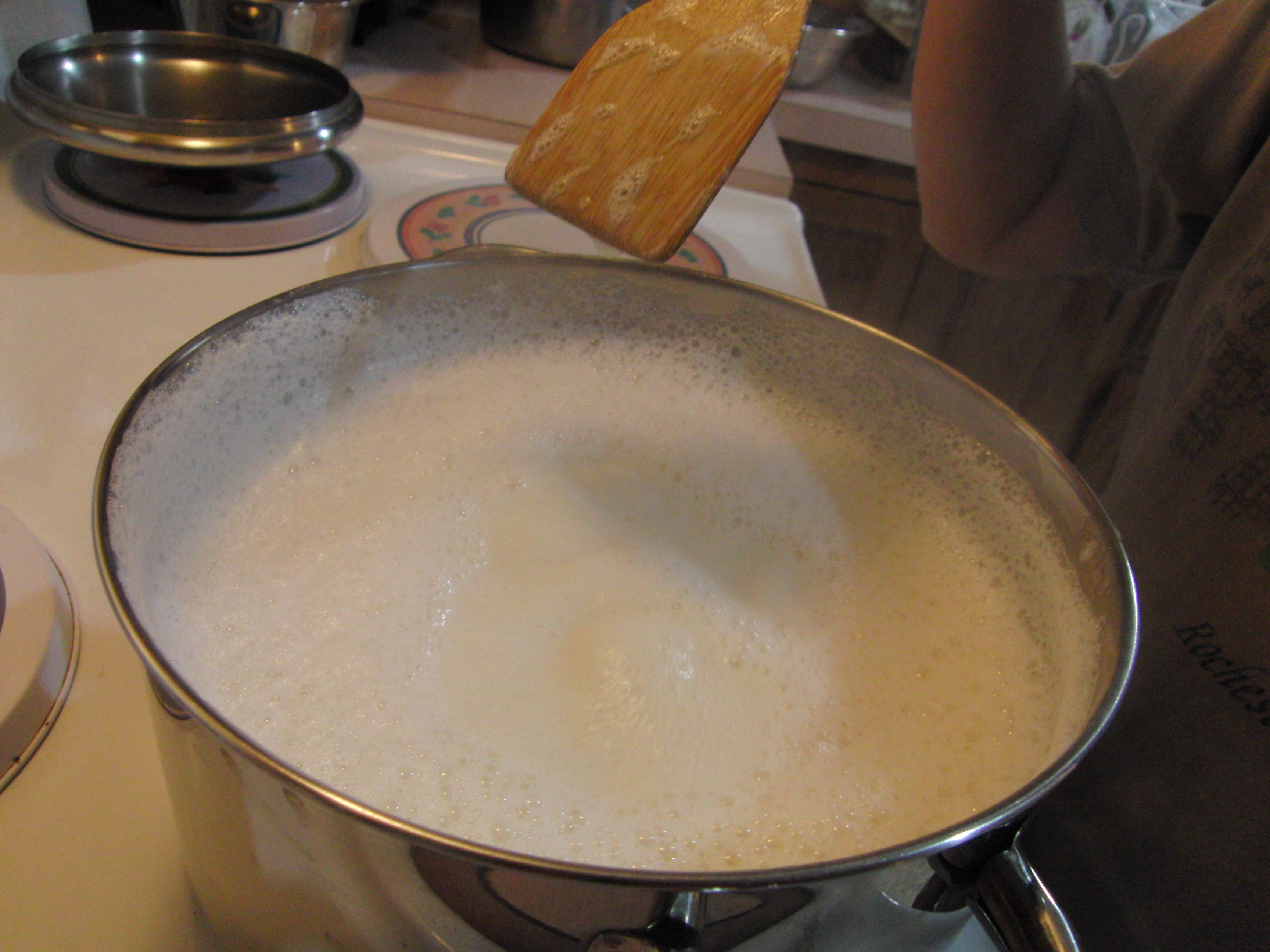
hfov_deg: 67.3
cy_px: 476
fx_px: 954
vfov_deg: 53.1
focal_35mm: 26
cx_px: 635
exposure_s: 1/60
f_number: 2.8
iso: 400
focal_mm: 4.6
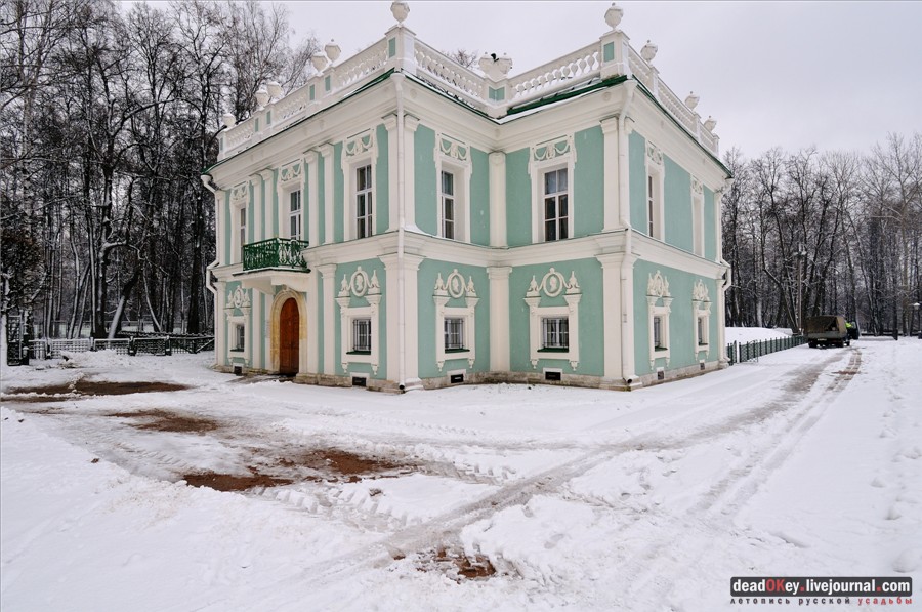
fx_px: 460
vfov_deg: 67.2
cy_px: 306
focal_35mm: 18
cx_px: 461
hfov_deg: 90.1
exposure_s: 1/160
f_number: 7.1
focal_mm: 12
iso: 200
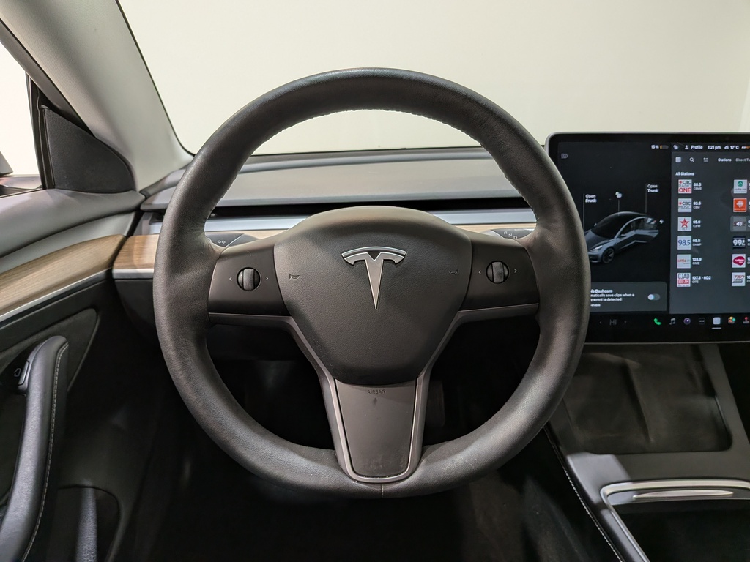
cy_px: 281
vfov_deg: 56.8
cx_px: 375
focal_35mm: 24
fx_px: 520
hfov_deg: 71.6
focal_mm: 4.53
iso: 82
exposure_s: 1/50
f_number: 1.7
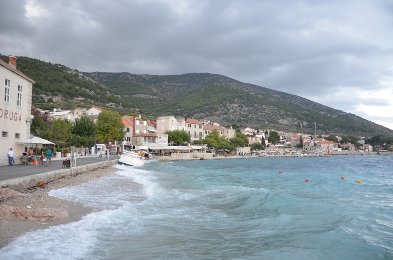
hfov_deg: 67.5
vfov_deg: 47.7
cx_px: 196
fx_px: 294
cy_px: 130
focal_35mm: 27
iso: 400
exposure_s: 1/60
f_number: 4
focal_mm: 18
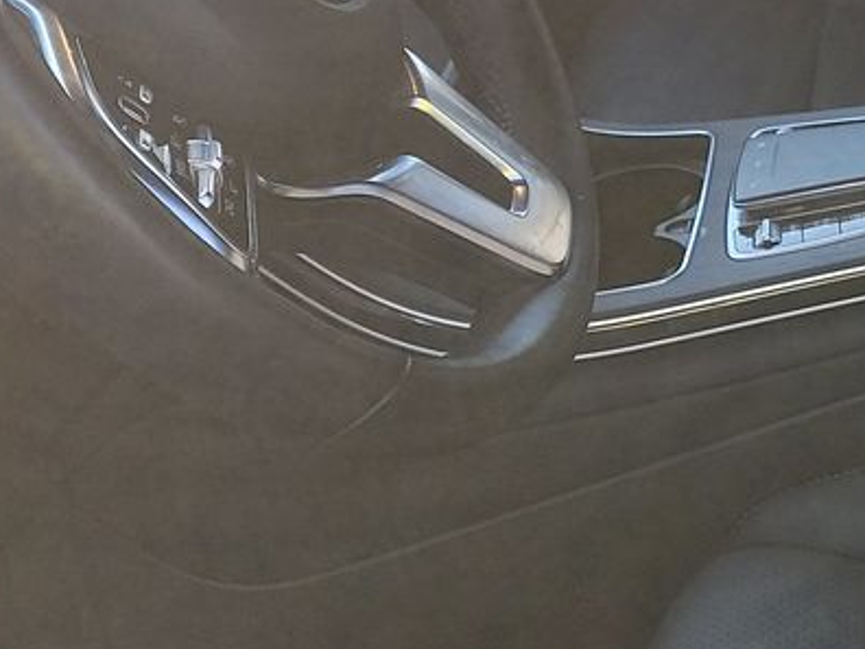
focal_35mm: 97
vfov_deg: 15.2
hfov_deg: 18.9
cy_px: 138
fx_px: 2424
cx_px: 1097
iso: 50
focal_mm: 6.7
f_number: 1.8
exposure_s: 1/143
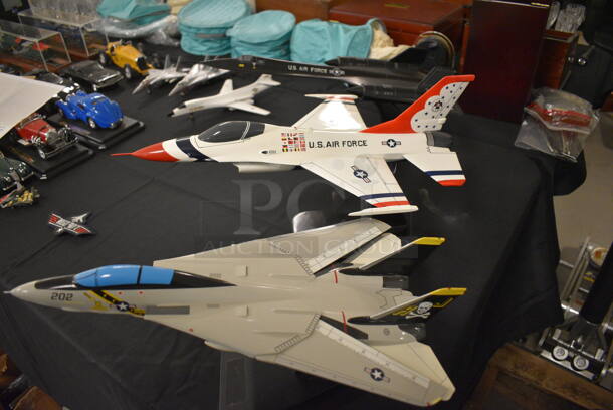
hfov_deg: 67.3
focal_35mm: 27
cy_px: 205
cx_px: 306
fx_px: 460
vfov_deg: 48.0
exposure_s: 1/125
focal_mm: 18
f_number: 3.5
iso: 3200
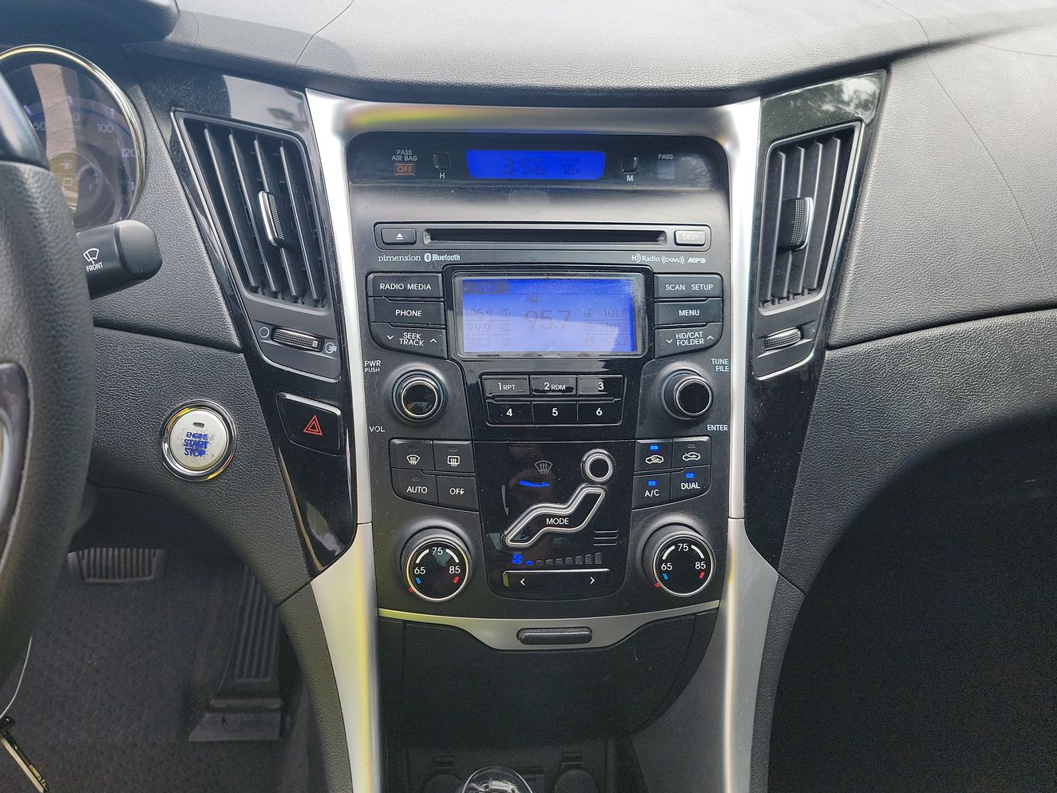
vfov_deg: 48.0
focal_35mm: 29
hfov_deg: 61.3
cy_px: 322
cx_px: 437
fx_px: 886
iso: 53
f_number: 1.8
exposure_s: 1/119
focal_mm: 6.7
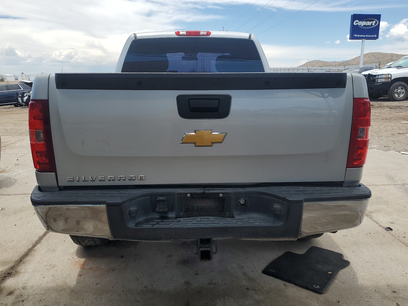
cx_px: 200
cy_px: 146
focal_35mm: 28
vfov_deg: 49.7
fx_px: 330
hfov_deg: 63.4
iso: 50
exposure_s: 1/2500
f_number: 1.5
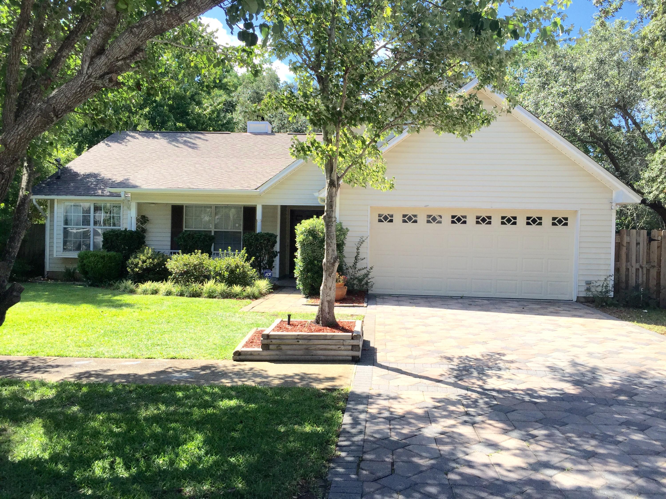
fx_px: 558
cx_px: 333
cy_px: 250
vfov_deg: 48.2
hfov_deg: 61.7
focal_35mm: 29
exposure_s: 1/1014
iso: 32
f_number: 2.2
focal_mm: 4.15
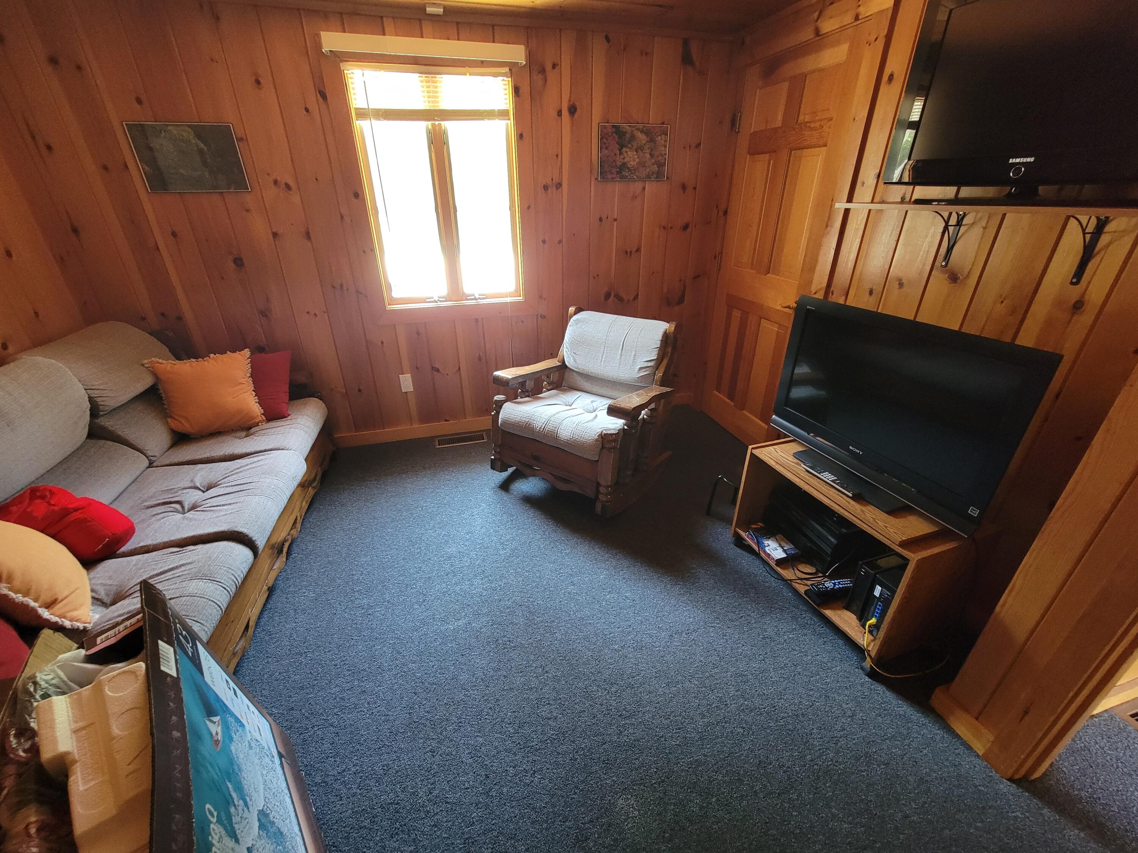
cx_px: 569
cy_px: 426
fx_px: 427
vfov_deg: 89.9
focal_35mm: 13
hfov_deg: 106.2
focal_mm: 2.2
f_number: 2.2
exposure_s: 1/30
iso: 400
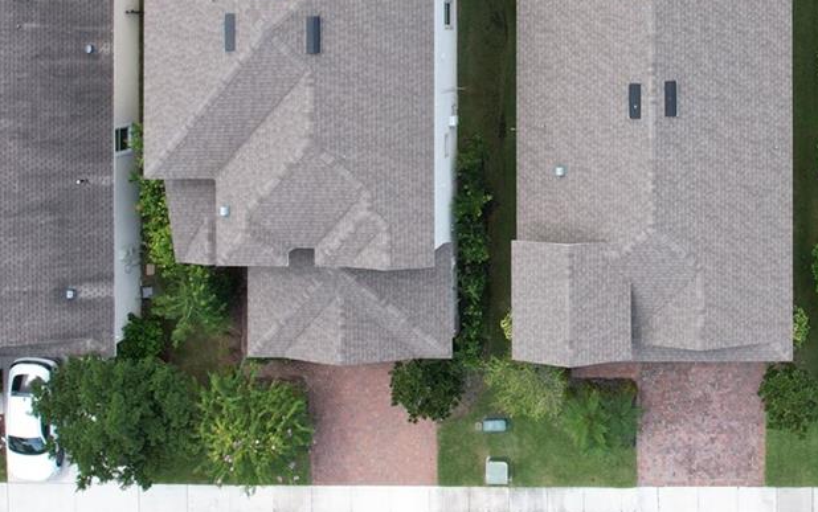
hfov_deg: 33.7
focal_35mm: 58
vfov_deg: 21.6
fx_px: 1294
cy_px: -4
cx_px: 695
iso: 110
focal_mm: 8.38
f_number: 2.8
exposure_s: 1/500
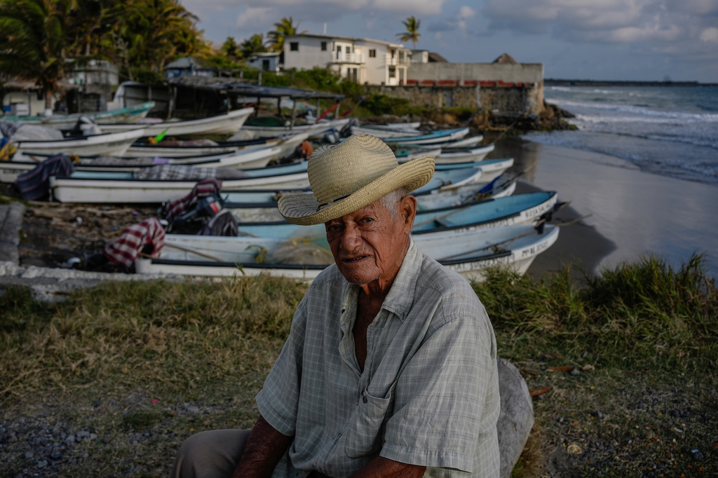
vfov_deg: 37.8
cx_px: 359
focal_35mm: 35
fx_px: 698
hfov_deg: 54.4
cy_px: 239
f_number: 6.3
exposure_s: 1/2500
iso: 250
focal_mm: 35
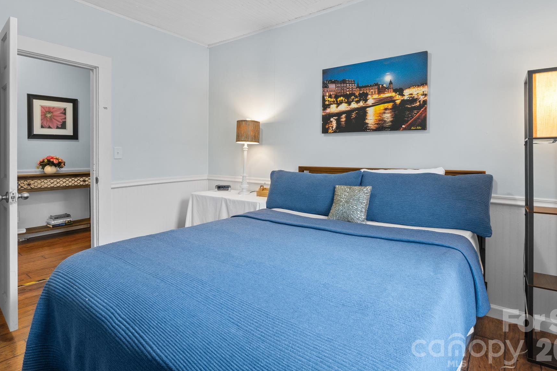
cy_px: 152
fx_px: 303
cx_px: 275
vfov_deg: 62.5
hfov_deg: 85.2
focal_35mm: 20
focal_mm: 11
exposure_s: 1/2
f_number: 9
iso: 200
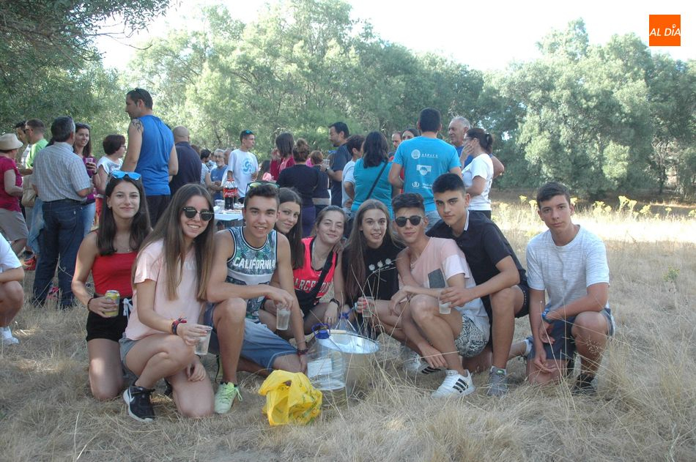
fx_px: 695
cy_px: 231
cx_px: 348
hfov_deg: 53.2
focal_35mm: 36
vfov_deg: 36.8
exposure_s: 1/200
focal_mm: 24
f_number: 7.1
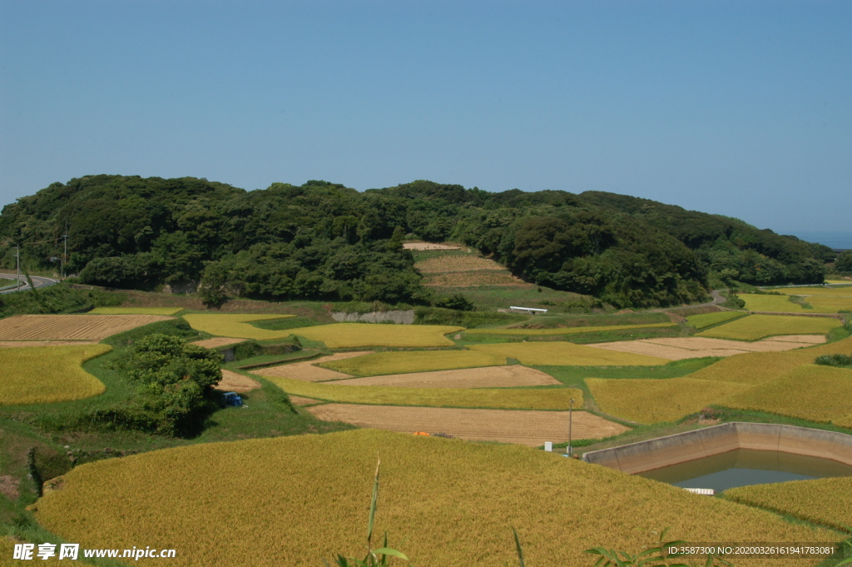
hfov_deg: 53.2
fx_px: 851
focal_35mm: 36
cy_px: 284
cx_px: 426
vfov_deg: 36.8
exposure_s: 1/350
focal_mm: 24
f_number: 10
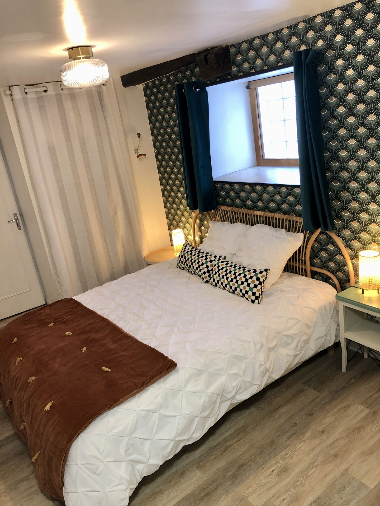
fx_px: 410
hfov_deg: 49.7
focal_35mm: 28
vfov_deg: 63.4
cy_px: 253
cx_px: 190
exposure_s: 1/20
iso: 40
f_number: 1.8
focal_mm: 4
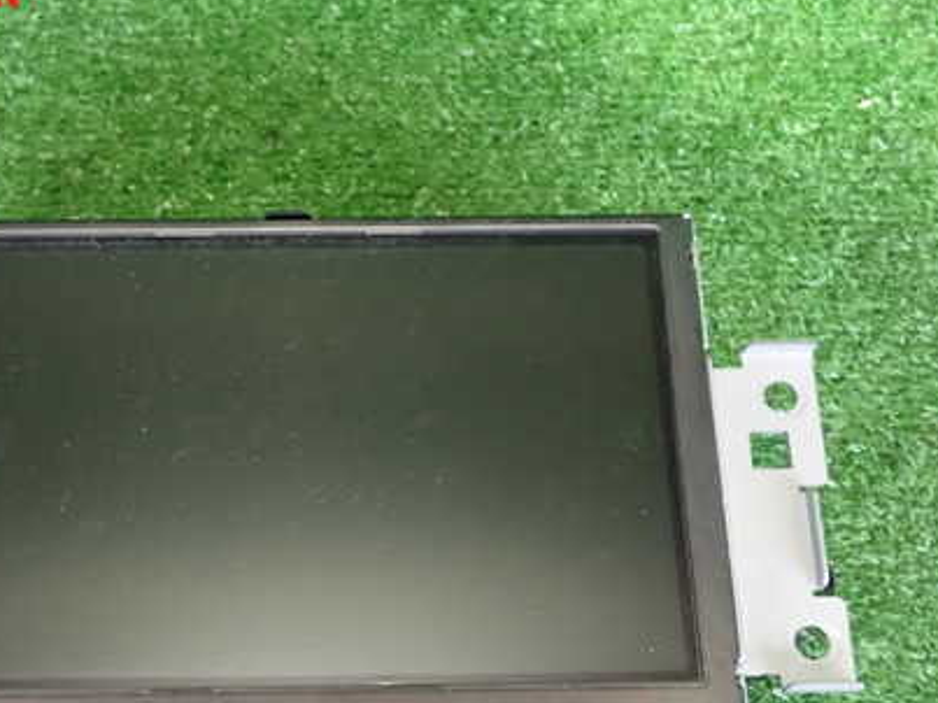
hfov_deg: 31.4
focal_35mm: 61
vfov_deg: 23.9
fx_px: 1652
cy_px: 487
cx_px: 293
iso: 1250
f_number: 2.8
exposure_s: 1/30
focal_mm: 7.31
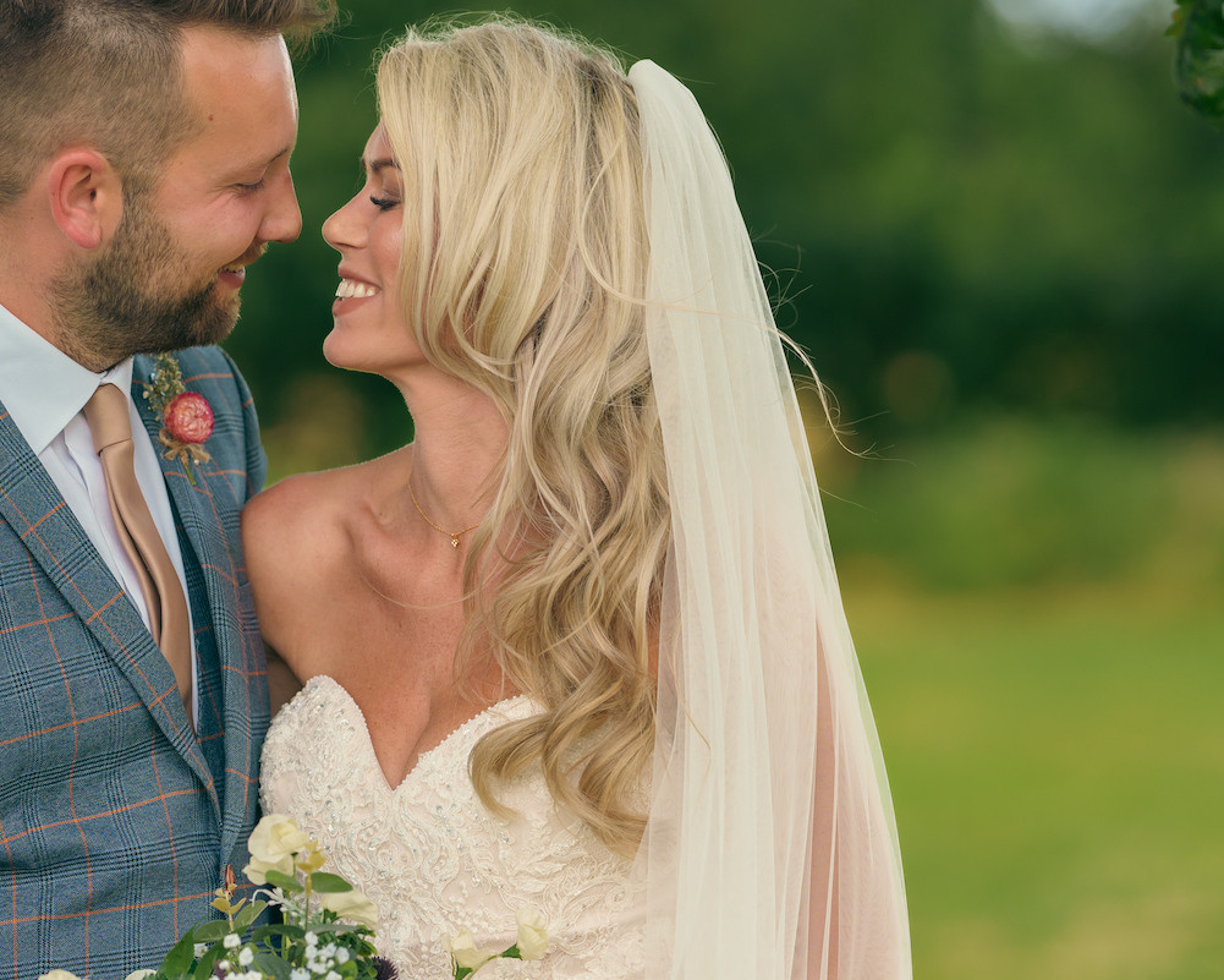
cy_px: 454
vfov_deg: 6.4
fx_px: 8804
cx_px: 372
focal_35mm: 243
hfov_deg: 7.9
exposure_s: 1/800
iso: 100
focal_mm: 135
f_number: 2.8
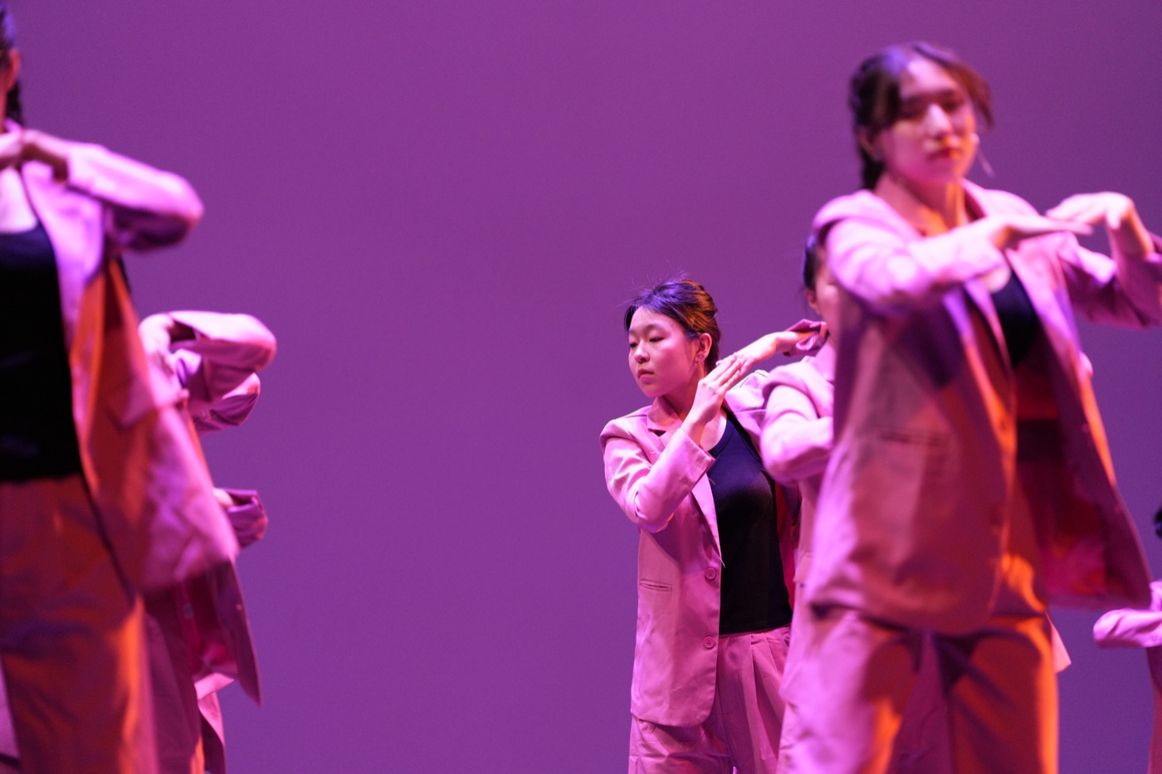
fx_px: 6454
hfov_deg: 10.3
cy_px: 387
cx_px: 581
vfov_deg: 6.9
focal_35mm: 200
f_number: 2.8
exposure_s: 1/160
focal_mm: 200
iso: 2000
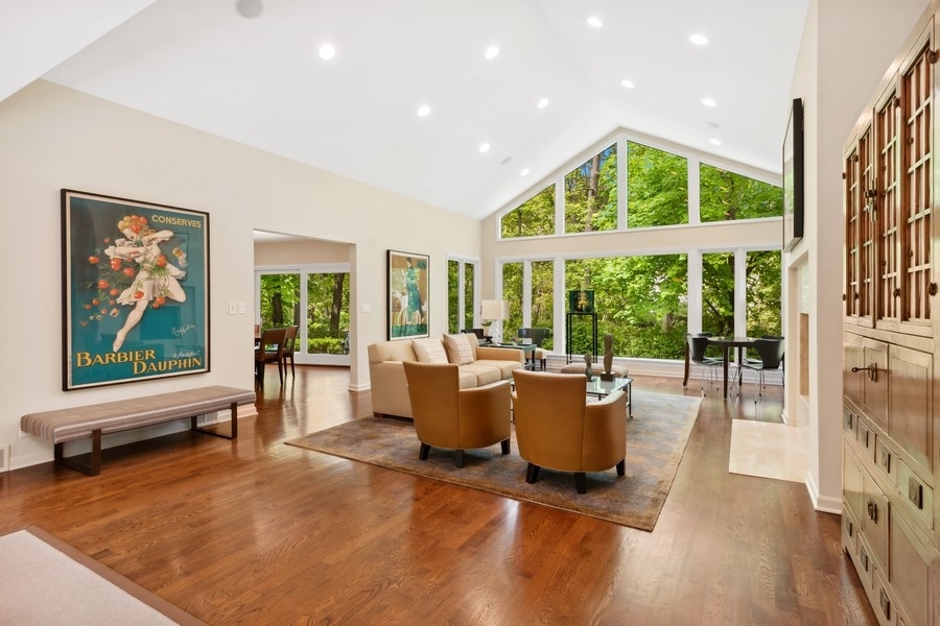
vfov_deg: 69.7
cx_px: 470
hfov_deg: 92.4
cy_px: 313
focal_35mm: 17
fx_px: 450
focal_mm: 11.5
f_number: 9
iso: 100
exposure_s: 1/6
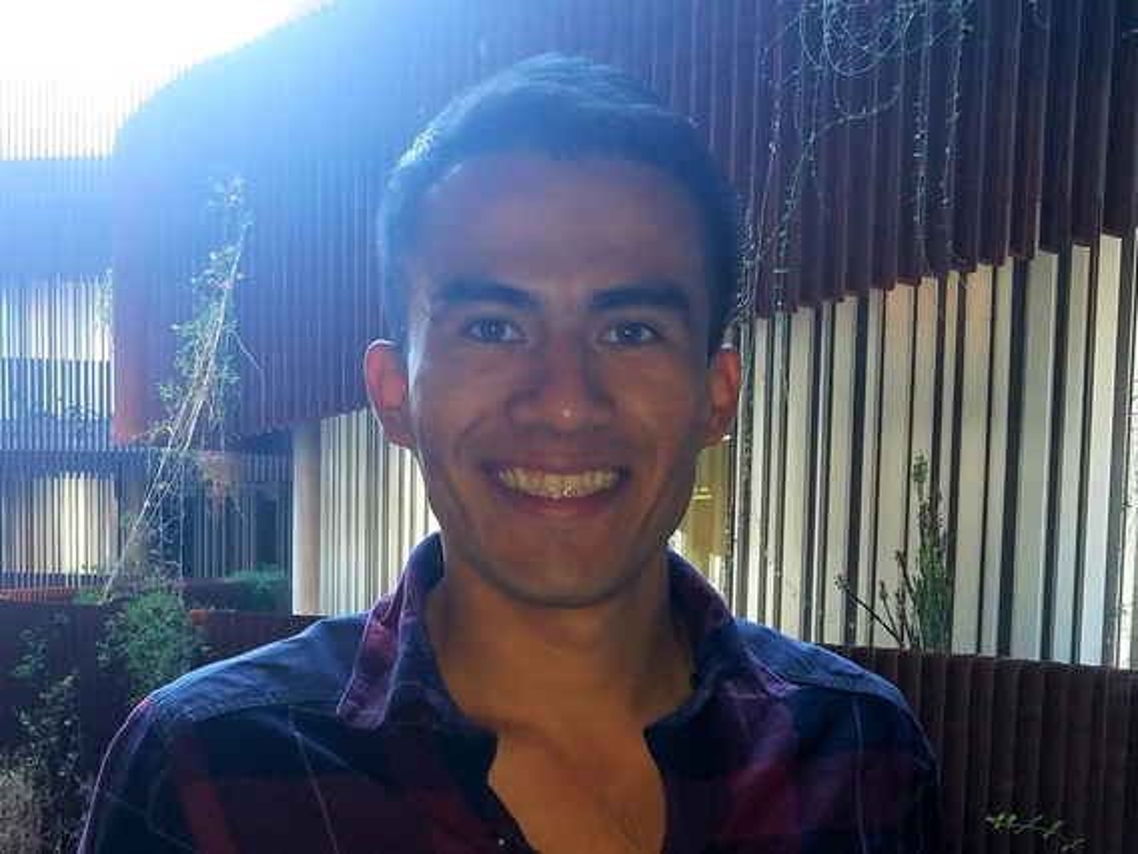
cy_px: 427
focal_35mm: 26
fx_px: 855
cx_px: 569
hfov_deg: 67.3
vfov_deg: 53.1
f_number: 1.7
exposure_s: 1/120
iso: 100
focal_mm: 4.2
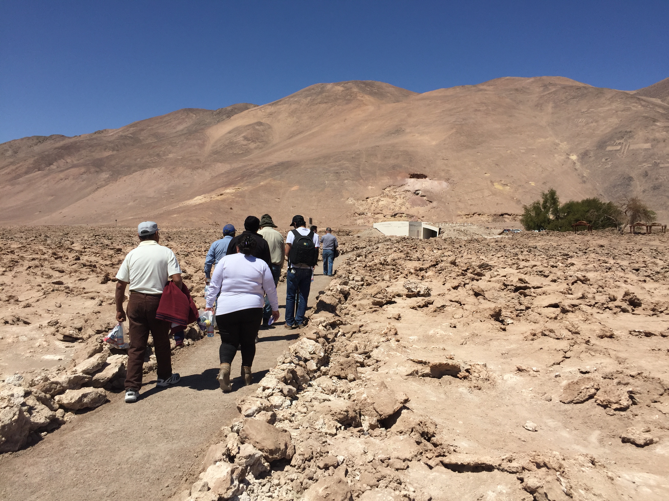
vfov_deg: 48.2
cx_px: 334
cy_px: 250
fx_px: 560
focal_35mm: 29
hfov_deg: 61.7
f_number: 2.2
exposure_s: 1/3968
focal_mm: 4.15
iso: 32
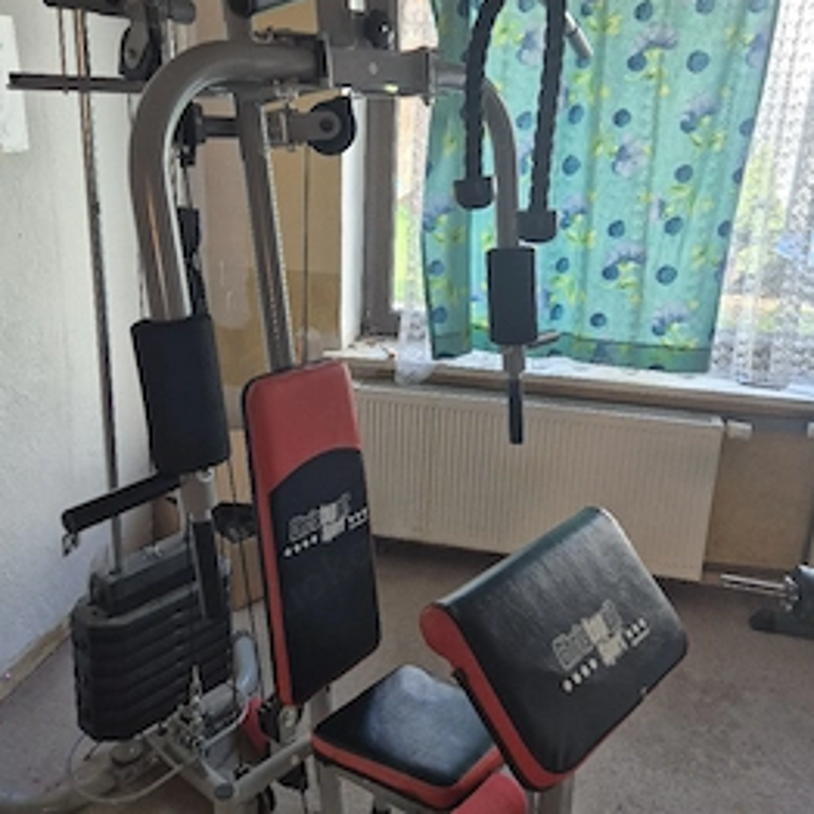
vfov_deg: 52.4
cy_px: 357
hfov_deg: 52.5
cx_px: 407
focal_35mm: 31
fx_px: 825
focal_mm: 5.4
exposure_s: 1/182
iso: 160
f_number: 1.8
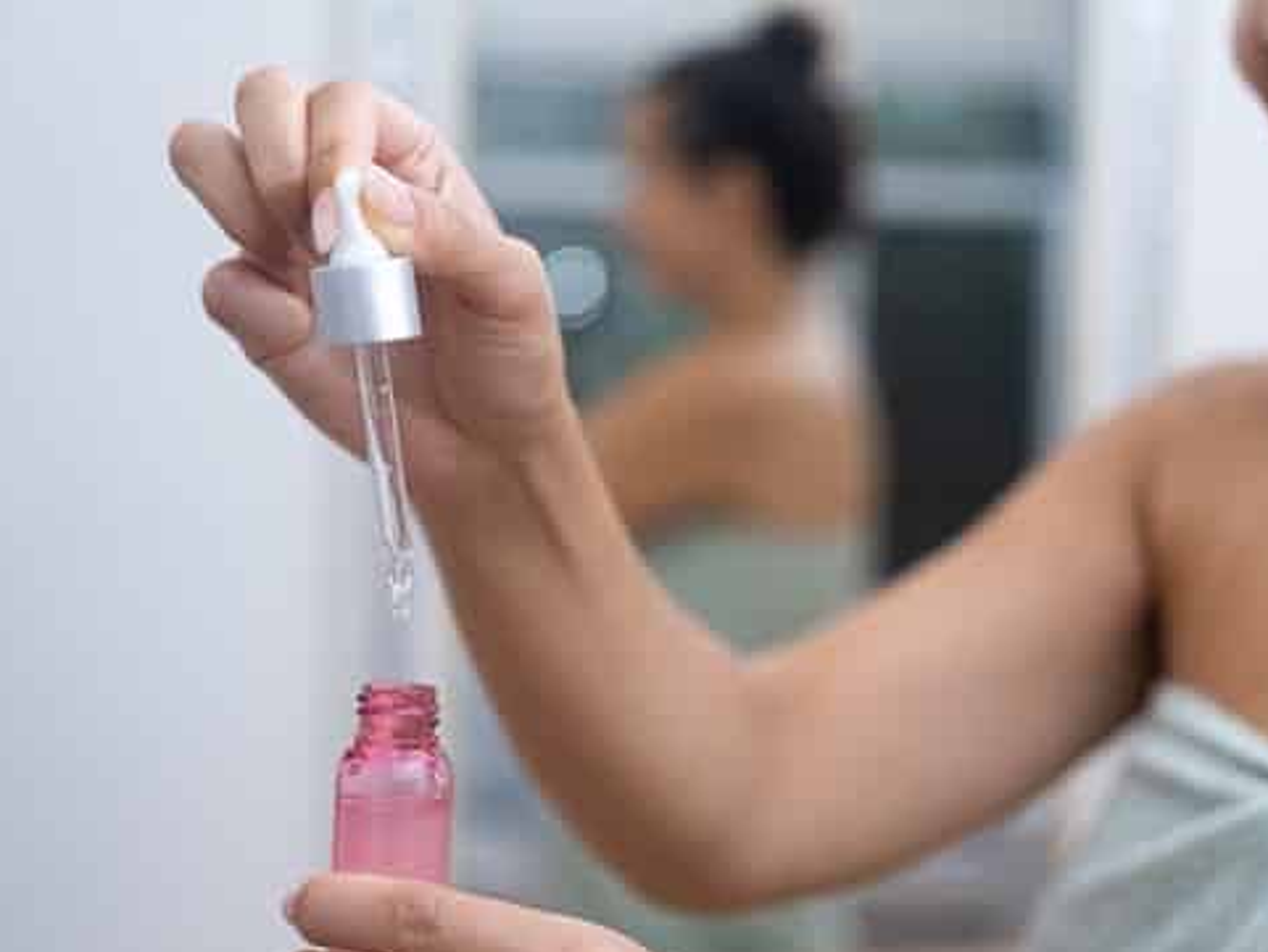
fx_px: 2198
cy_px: 525
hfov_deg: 32.0
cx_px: 783
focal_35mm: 60
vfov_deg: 24.4
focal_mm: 50
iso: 640
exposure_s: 1/100
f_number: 2.5
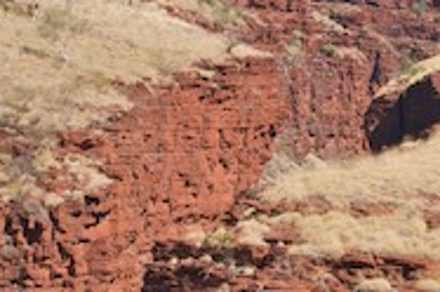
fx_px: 2465
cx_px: 374
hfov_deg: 10.2
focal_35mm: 202
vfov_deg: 6.8
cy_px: 205
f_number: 10
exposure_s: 1/400
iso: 320
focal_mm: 42
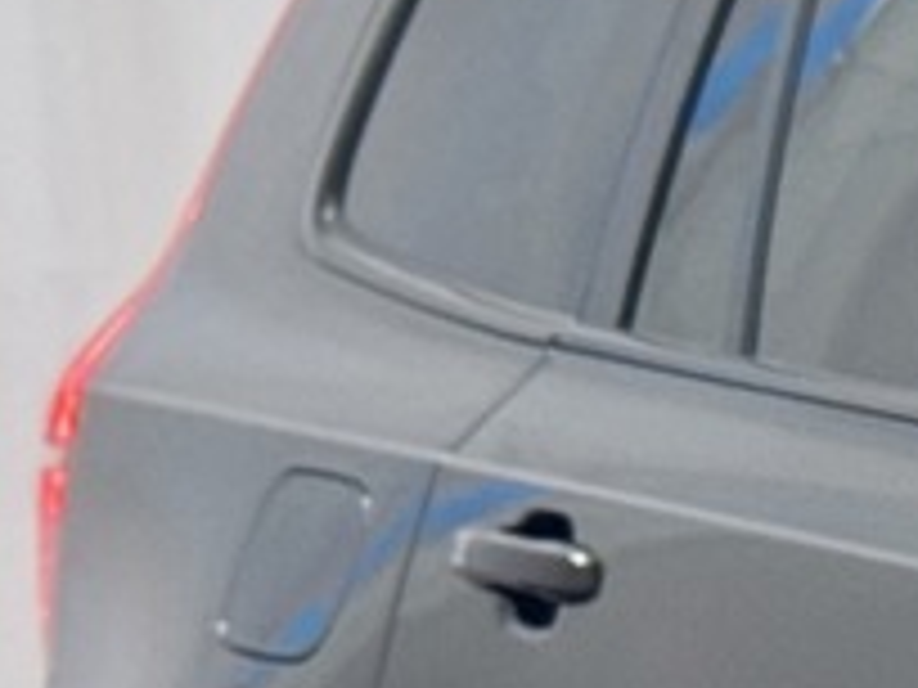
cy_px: 1210
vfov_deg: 4.4
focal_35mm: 338
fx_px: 8964
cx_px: 3074
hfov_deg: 5.4
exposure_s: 1/100
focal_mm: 6.76
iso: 100
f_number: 1.78
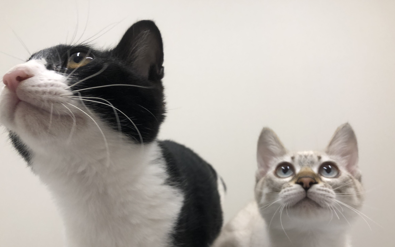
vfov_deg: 41.7
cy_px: 146
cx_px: 199
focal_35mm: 30
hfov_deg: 62.9
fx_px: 323
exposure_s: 1/120
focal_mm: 3.99
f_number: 1.8
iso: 100
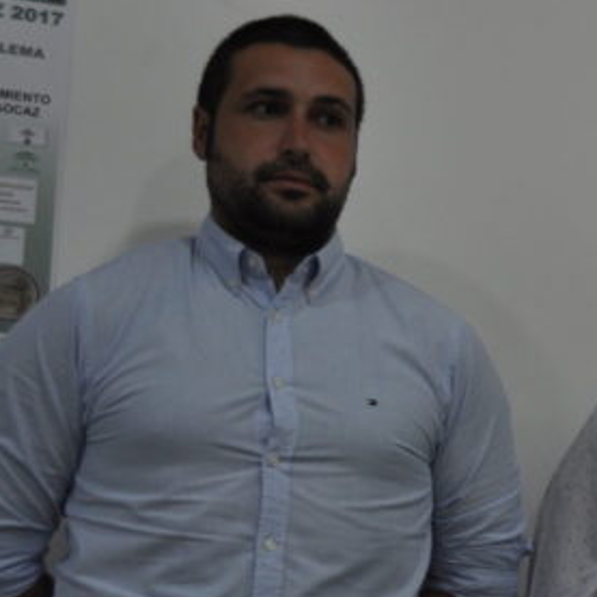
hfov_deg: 13.8
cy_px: 489
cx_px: 1052
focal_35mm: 113
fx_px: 2205
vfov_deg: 15.3
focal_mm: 24
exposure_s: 1/60
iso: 400
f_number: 4
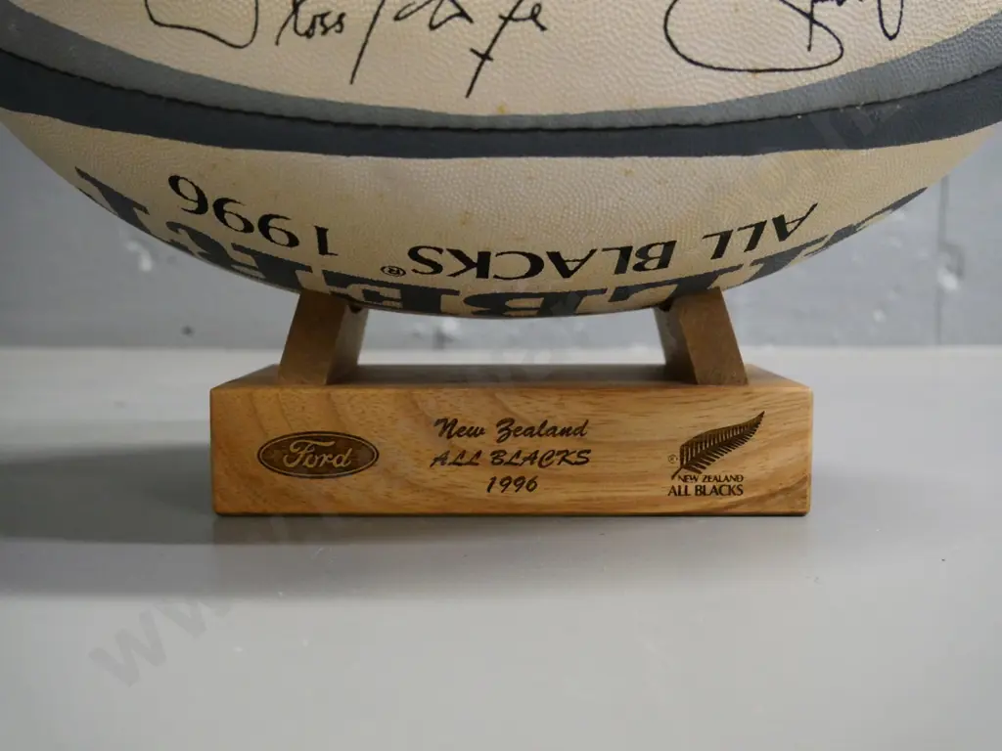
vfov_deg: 39.7
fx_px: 1042
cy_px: 376
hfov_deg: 51.4
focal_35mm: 36
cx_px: 501
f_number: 5.6
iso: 3200
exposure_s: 1/100
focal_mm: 18
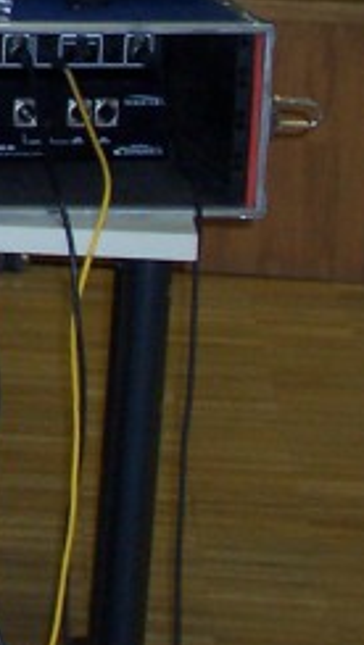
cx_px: -525
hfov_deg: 5.8
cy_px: -126
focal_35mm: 203
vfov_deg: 10.4
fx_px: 3480
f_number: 3.4
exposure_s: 1/60
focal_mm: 8.6
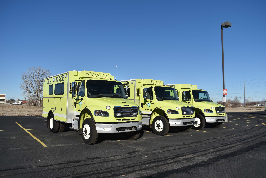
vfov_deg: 47.9
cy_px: 89
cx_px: 133
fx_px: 199
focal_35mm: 27
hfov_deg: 67.4
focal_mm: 18
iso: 100
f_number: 6.3
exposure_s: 1/640
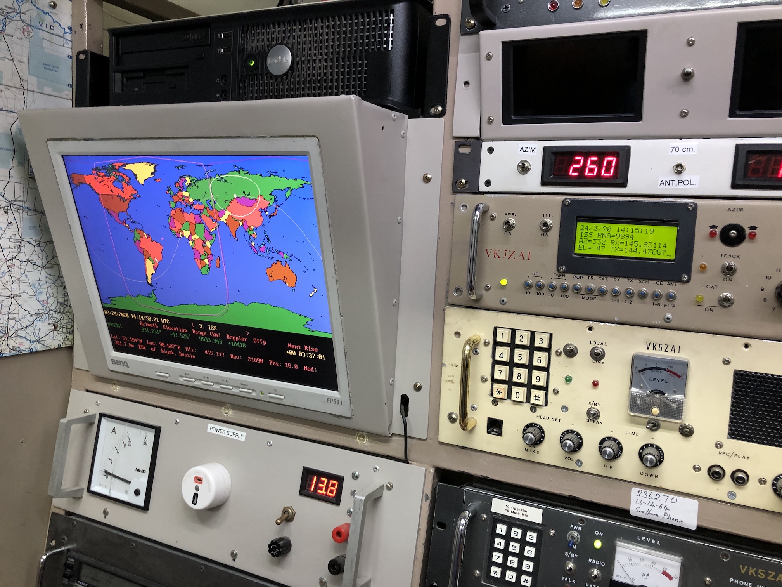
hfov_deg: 63.4
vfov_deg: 49.7
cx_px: 391
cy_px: 294
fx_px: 633
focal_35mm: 28
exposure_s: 1/17
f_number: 1.8
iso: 64
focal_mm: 3.99
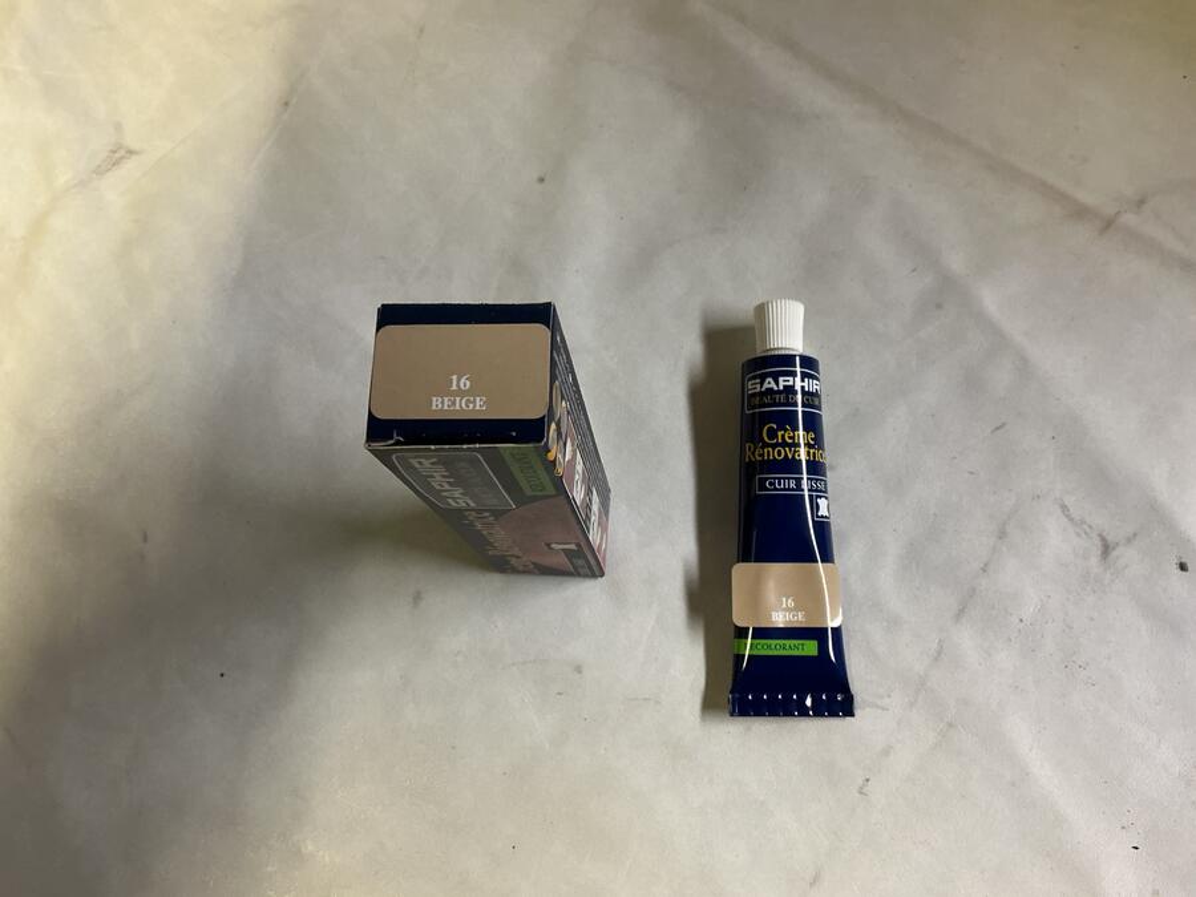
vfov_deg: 48.2
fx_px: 1002
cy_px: 448
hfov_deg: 61.7
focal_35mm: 29
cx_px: 598
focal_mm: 3
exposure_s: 1/50
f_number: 1.8
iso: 100
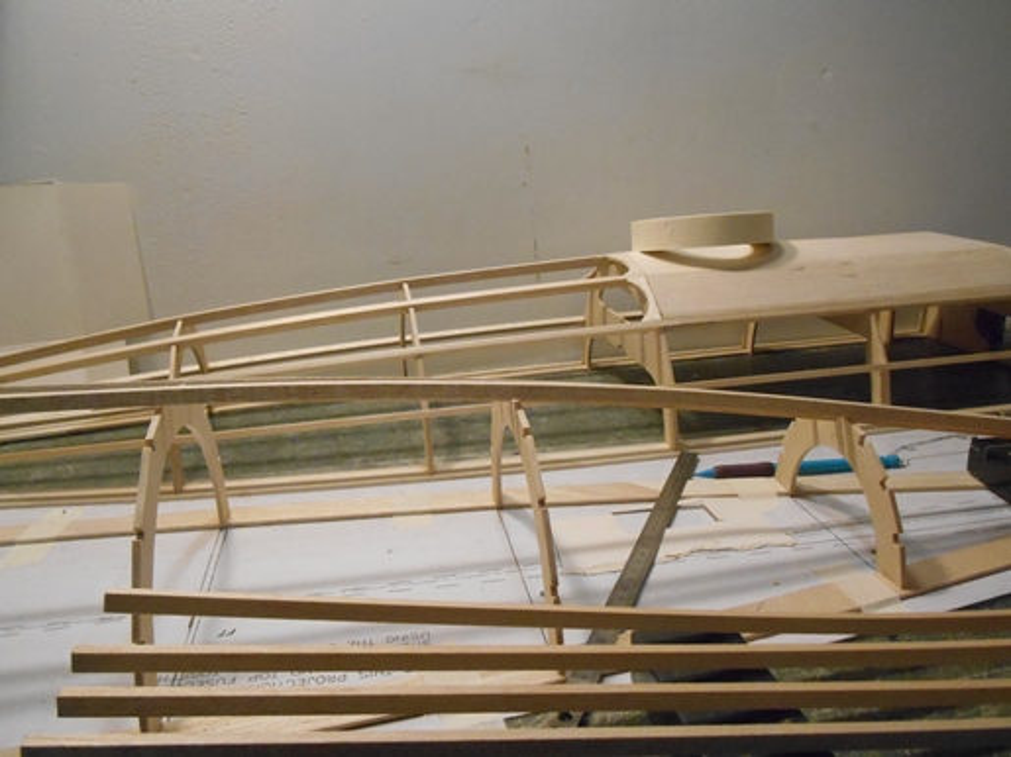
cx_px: 506
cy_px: 378
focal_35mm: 31
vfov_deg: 45.4
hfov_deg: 58.4
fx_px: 905
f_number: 3.6
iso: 800
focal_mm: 5.5
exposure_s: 1/60
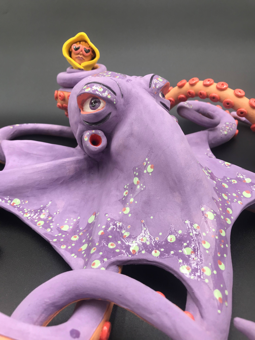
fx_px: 275
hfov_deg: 49.7
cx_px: 128
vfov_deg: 63.4
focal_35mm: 28
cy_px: 170
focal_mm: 3.99
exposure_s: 1/167
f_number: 1.8
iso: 20
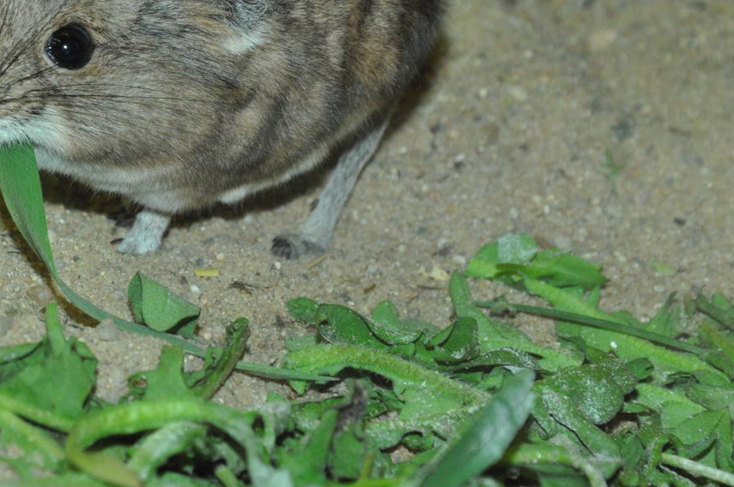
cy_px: 77
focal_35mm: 251
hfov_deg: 8.2
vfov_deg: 5.5
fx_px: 5110
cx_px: 88
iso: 800
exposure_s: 1/60
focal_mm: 92
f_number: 11
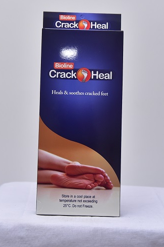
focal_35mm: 51
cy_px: 119
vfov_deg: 38.9
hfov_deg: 26.4
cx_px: 82
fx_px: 349
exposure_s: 1/160
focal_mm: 48
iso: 1250
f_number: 4
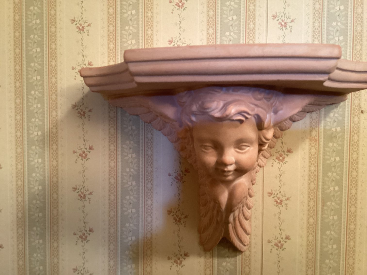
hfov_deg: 58.3
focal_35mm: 31
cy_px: 138
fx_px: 329
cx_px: 184
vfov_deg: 45.4
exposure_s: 1/30
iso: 320
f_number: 2.4
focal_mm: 3.3
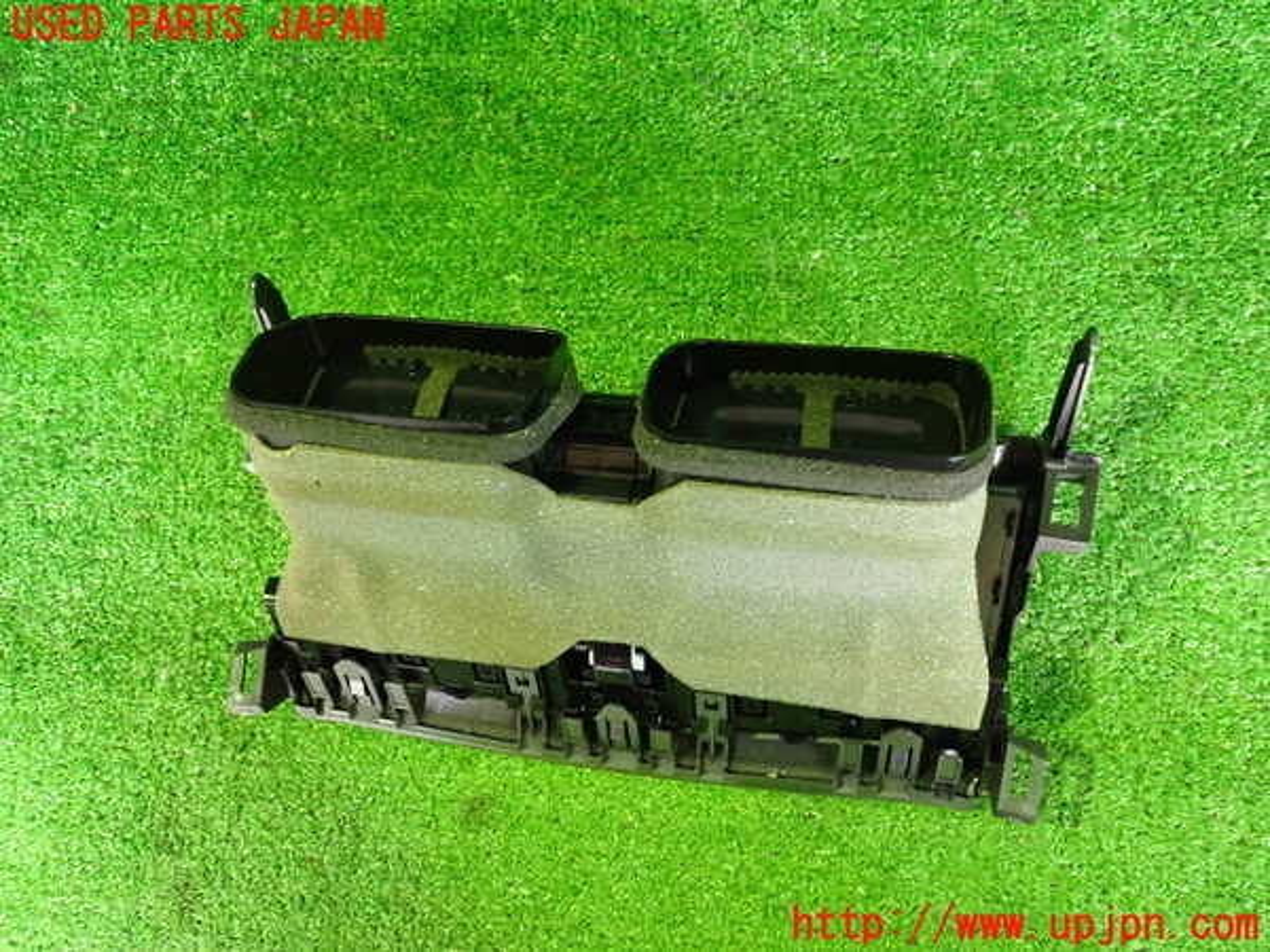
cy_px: 476
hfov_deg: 60.0
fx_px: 1101
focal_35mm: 30
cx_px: 635
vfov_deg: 46.8
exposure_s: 1/30
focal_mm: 5.4
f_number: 2.3
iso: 800
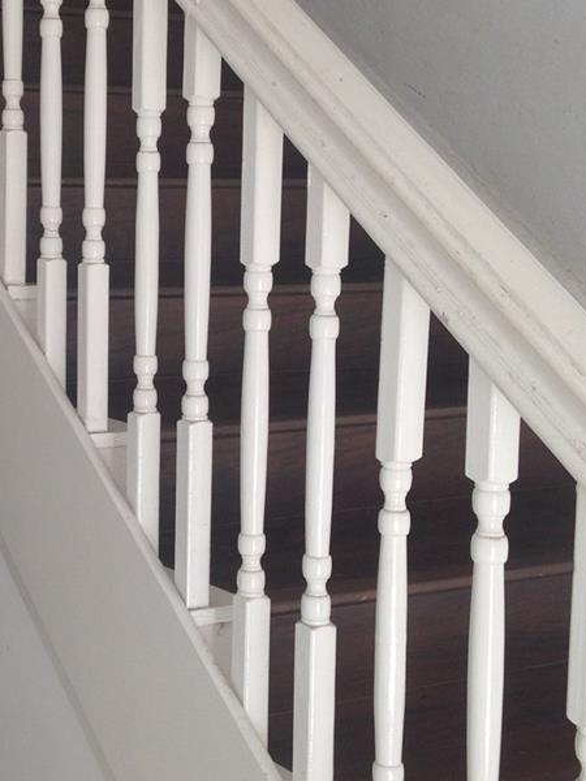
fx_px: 1490
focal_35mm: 66
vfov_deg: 29.4
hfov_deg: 22.0
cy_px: 427
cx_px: 128
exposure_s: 1/60
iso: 50
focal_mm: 4.12
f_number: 2.4
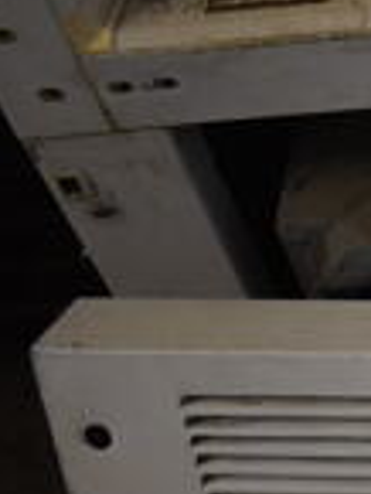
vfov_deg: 18.0
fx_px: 1555
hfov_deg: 11.2
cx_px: 919
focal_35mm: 109
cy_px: 341
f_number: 3.5
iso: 1100
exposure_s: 1/125
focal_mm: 18
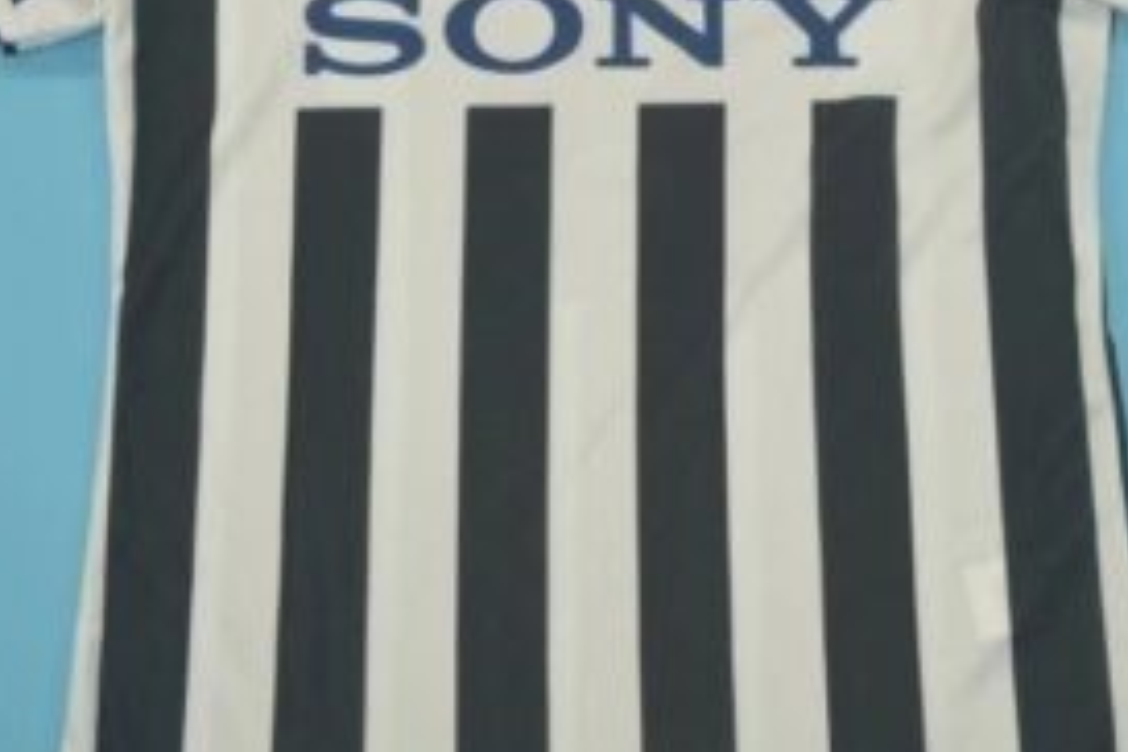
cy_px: 211
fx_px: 2068
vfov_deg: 20.5
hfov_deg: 30.5
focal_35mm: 66
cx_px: 591
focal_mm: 20
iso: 200
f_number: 7.1
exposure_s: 1/60
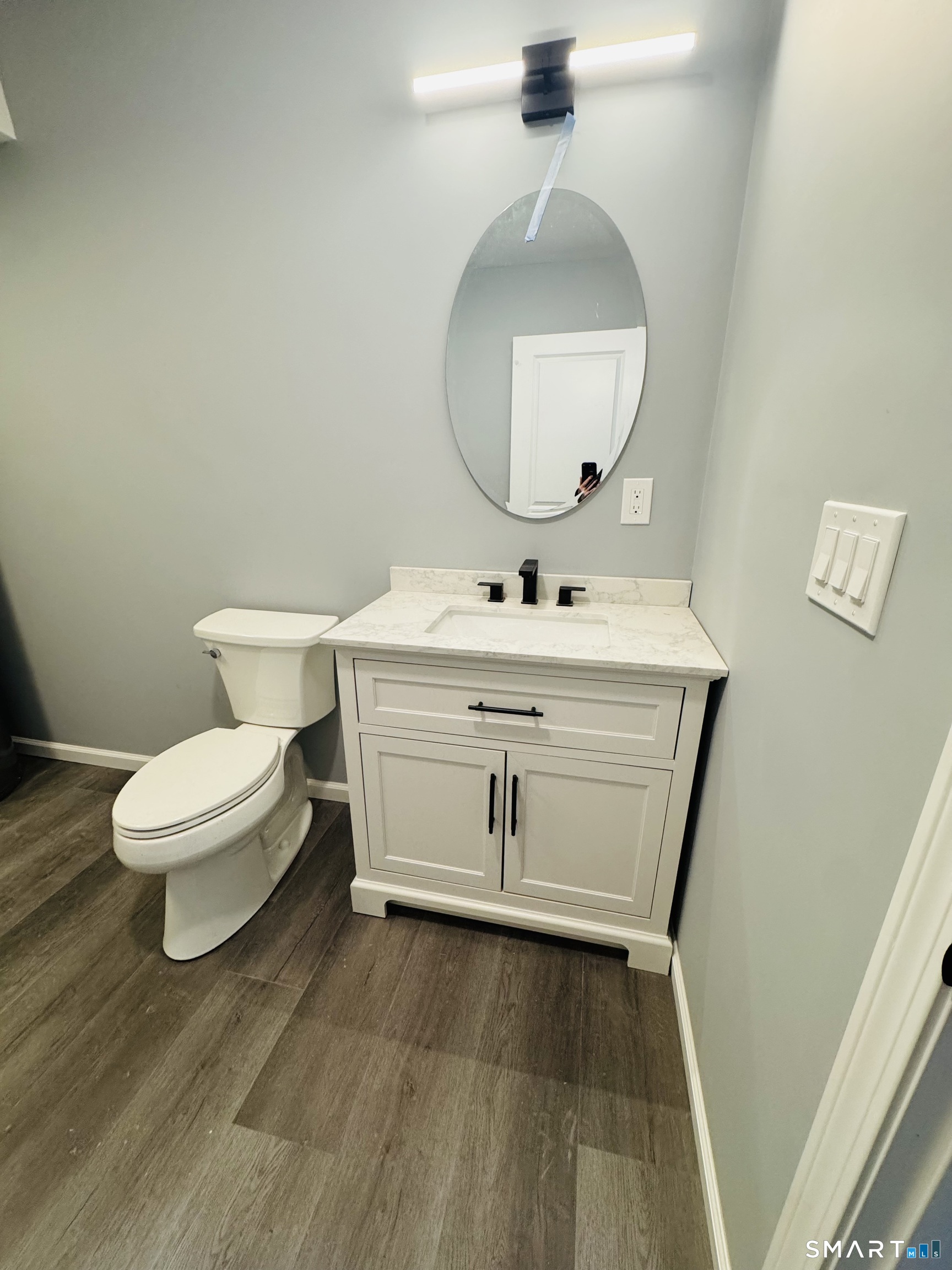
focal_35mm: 14
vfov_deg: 102.1
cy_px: 635
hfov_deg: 85.7
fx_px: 513
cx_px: 476
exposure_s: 1/120
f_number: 2.2
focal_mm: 2.22
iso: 250
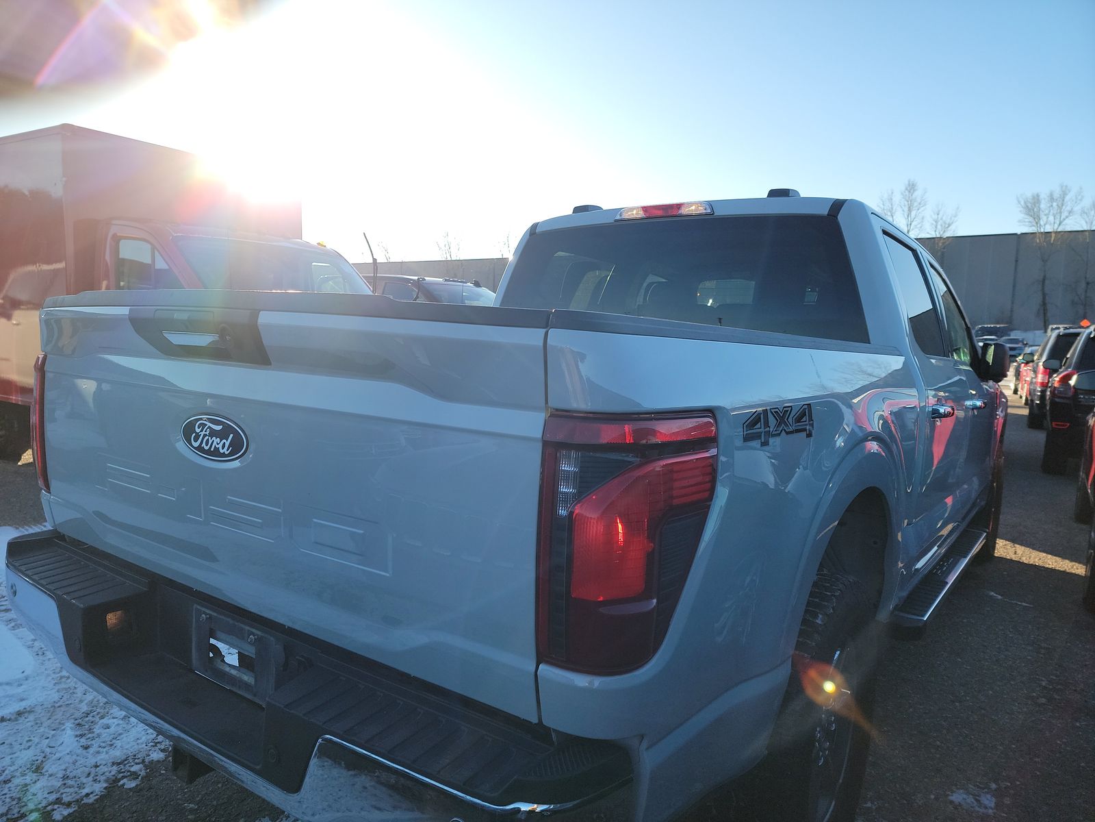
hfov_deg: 71.6
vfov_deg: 56.8
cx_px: 548
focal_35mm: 24
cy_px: 411
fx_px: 759
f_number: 1.8
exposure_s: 1/447
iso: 50
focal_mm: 6.7
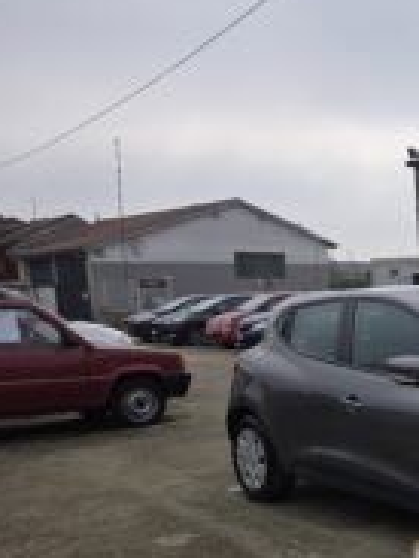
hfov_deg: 24.2
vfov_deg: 37.4
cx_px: 589
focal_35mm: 50
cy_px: 409
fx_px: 807
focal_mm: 6.25
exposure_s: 1/788
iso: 12
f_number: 1.7
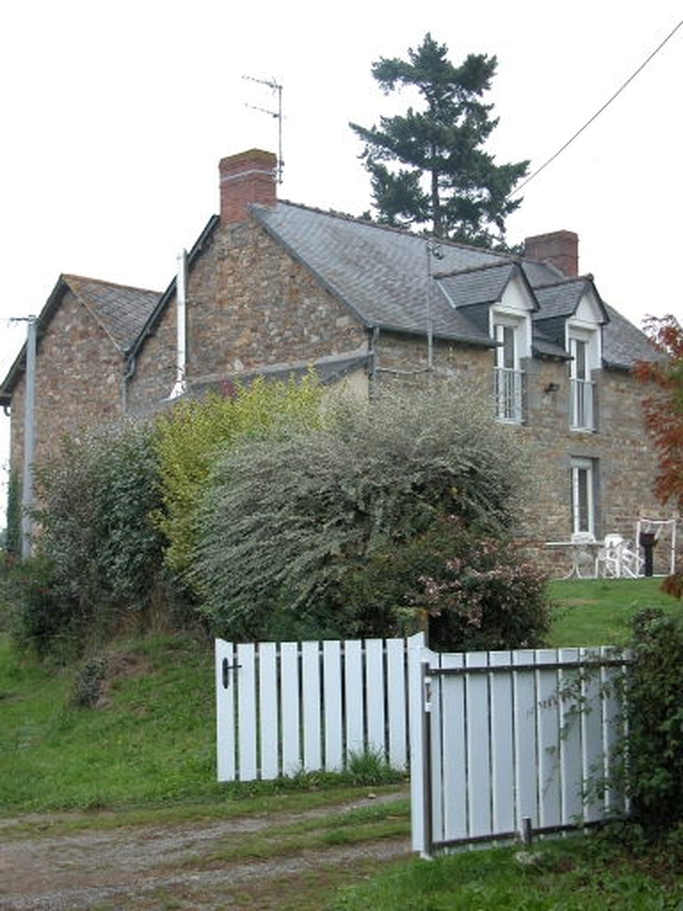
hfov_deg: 25.2
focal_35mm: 58
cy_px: 456
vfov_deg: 33.2
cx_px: 342
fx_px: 1526
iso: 100
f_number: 3.1
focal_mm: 14.7
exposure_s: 1/86.1
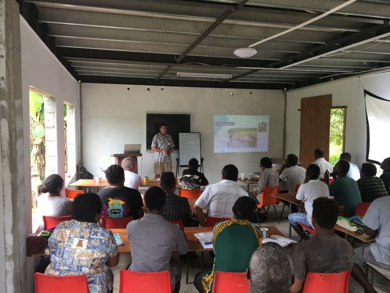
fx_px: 327
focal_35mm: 29
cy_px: 146
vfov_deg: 48.2
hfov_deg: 61.7
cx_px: 195
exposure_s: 1/100
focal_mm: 4.15
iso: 40
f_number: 2.2
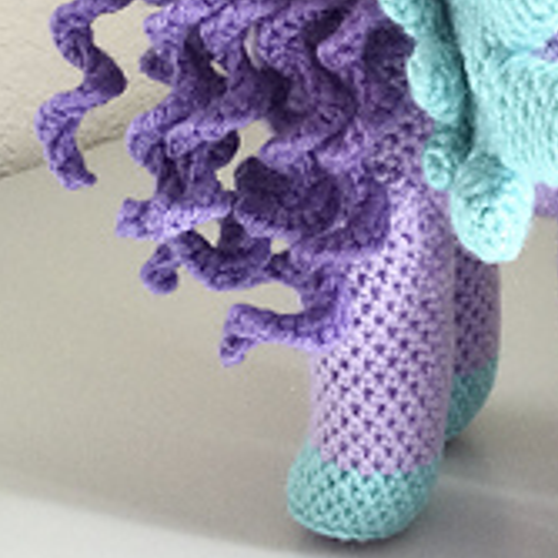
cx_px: 508
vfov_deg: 20.5
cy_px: 18
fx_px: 1495
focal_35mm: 82
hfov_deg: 20.7
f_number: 2.4
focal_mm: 3.3
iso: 64
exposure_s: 1/30
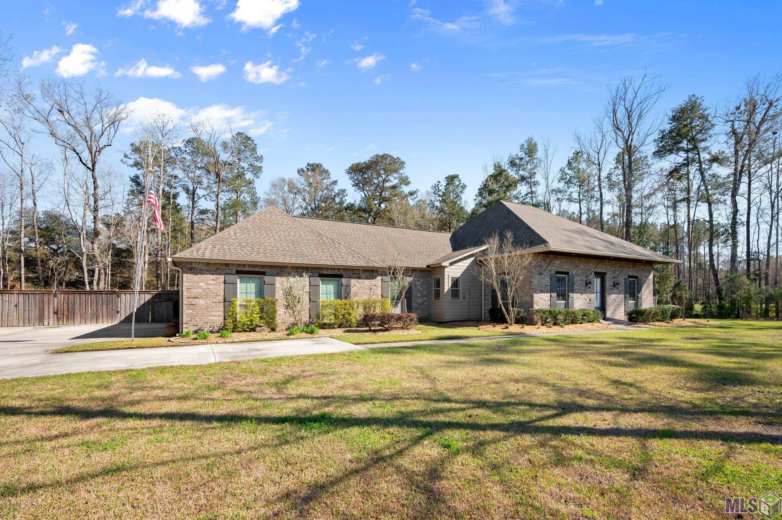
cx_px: 391
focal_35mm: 16
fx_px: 347
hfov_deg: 96.8
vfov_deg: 73.7
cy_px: 260
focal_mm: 16
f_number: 10
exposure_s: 1/320
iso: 320
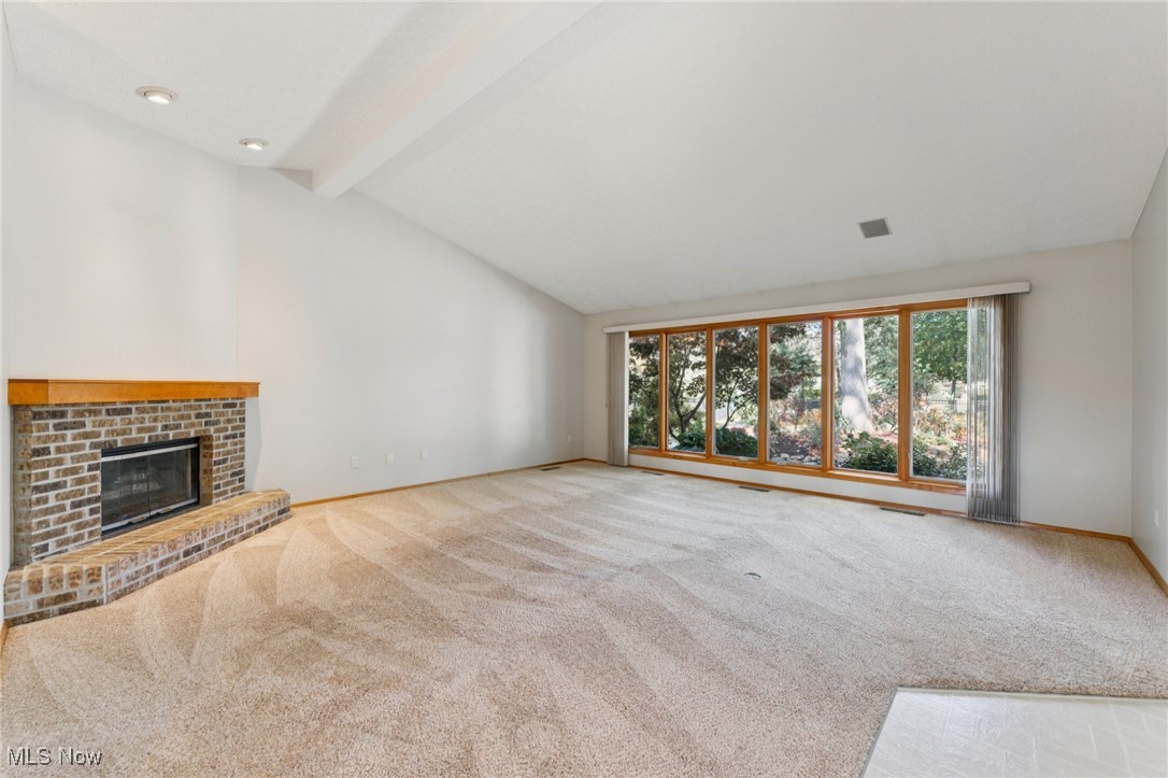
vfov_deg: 81.2
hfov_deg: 104.3
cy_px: 389
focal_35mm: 14
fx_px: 454
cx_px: 584
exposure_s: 1/20
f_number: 5.6
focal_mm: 14
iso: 200
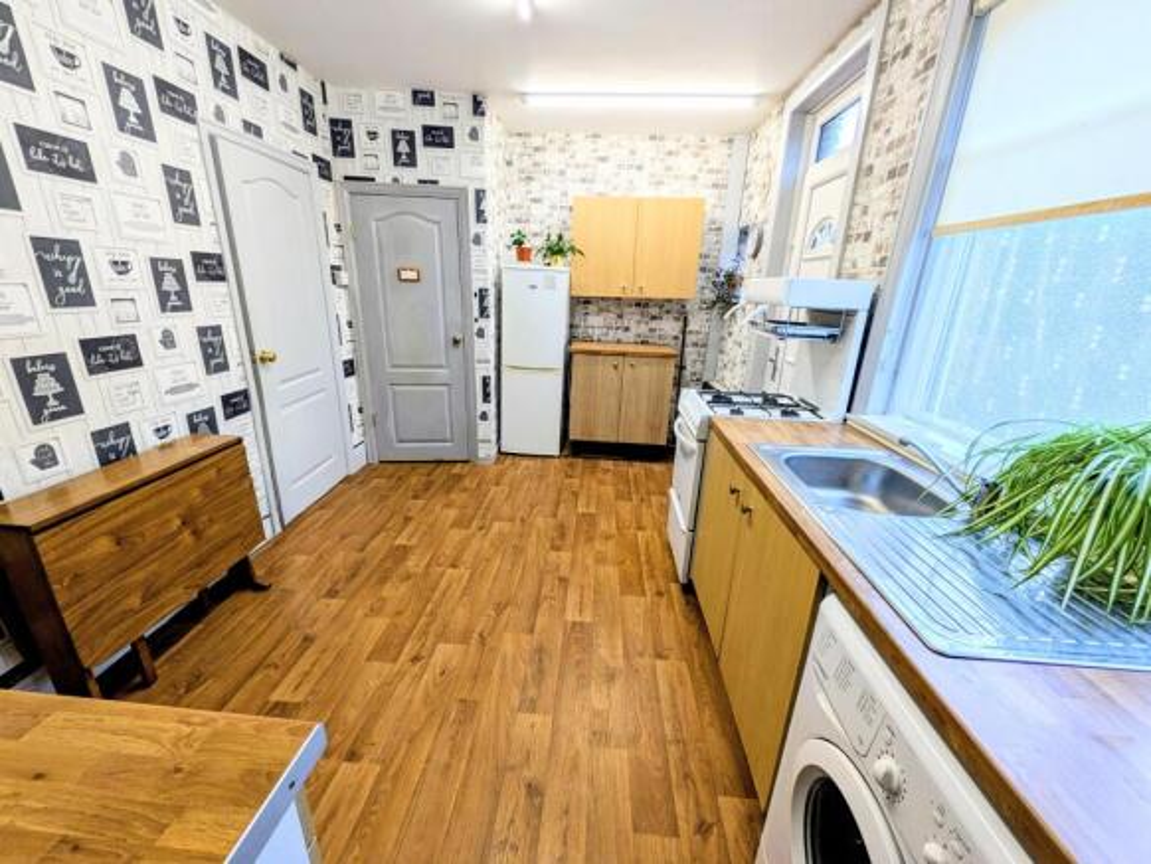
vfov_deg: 85.7
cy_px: 432
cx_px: 576
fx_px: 466
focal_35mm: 14
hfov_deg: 102.0
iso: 91
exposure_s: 1/100
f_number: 2.2
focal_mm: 1.83
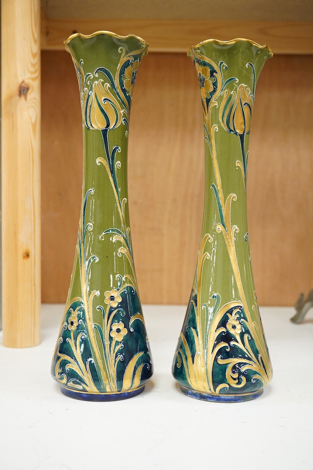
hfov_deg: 29.9
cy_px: 235
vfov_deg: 43.6
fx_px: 587
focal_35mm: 45
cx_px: 156
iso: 3200
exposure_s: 1/200
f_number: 7.1
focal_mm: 30
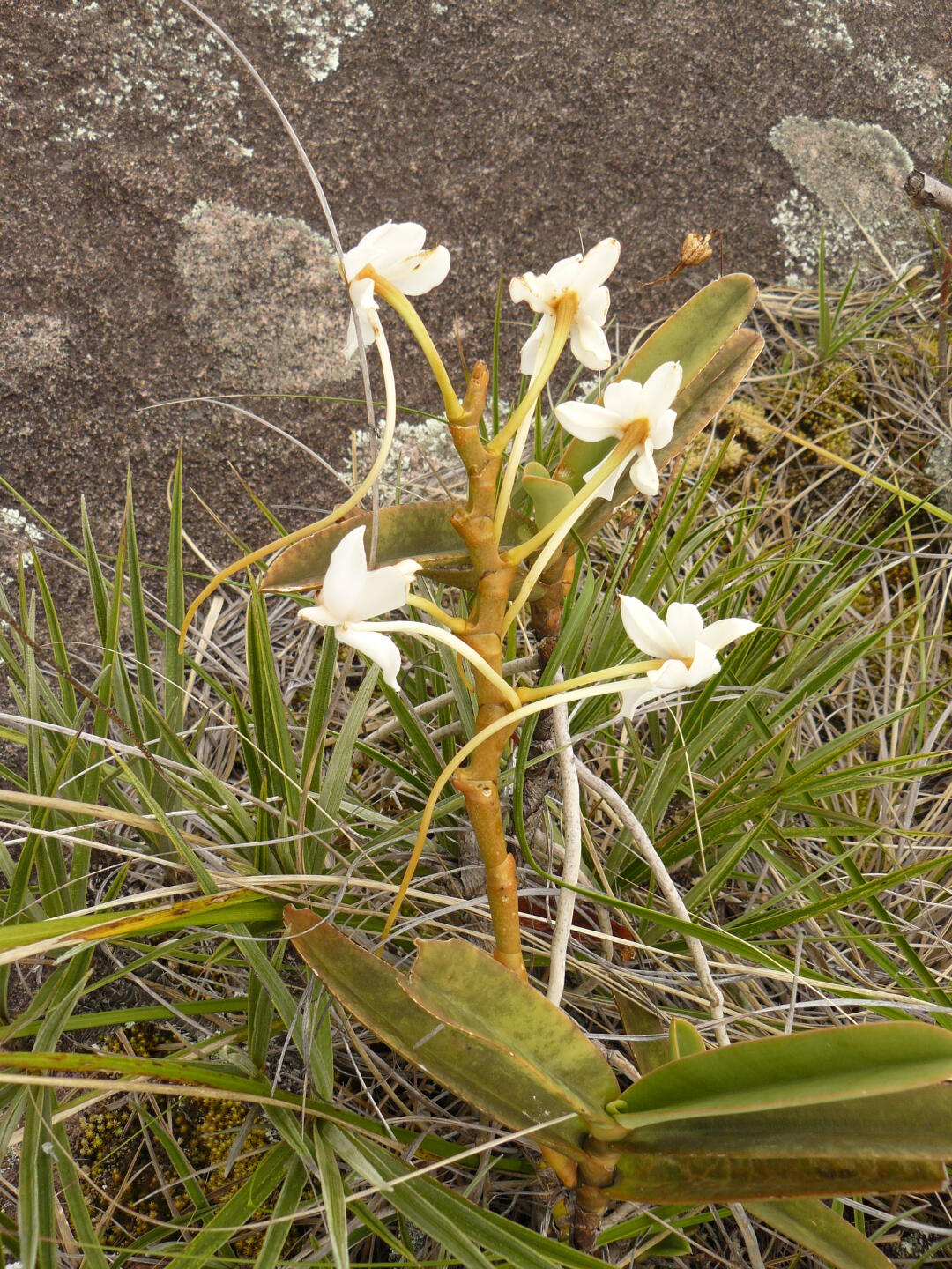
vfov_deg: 51.4
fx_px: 1320
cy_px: 634
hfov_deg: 39.7
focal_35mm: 36
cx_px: 476
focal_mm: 6
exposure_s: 1/200
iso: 100
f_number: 4.5
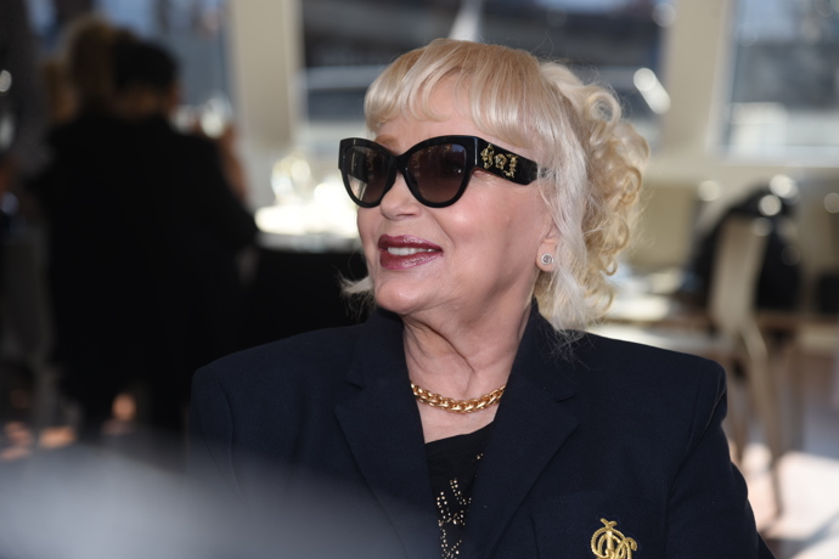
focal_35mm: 105
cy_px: 280
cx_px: 420
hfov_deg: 19.5
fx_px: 2447
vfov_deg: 13.0
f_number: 5
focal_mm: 105
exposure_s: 1/100
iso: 100
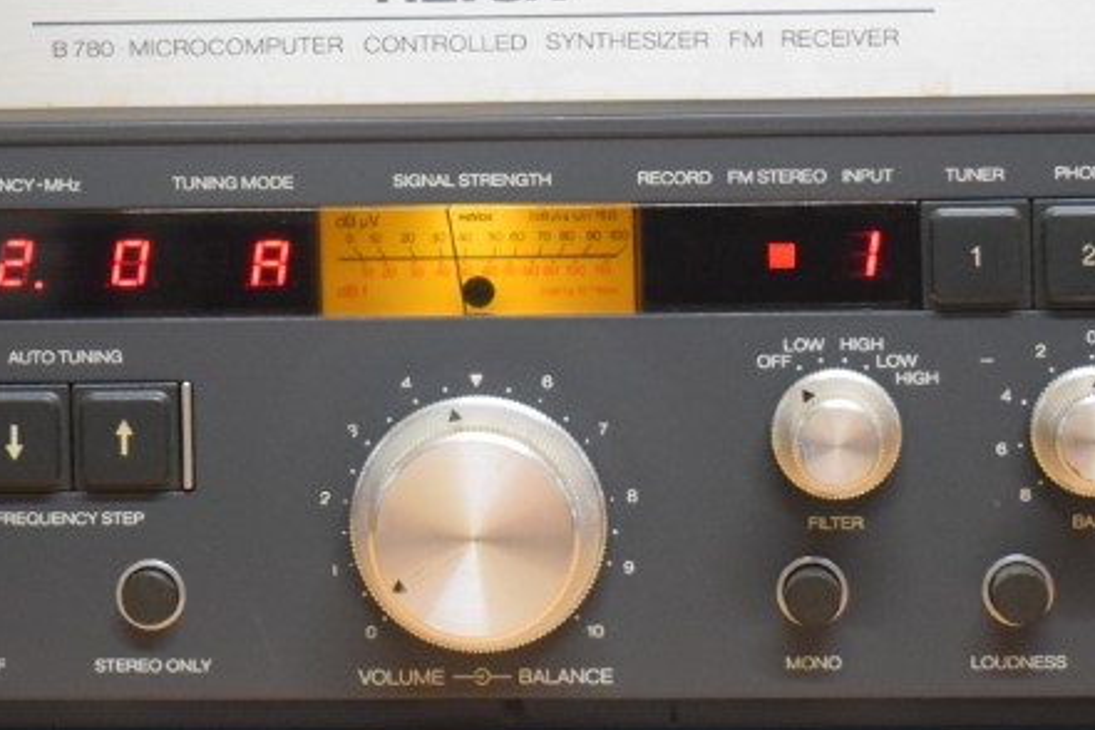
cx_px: 494
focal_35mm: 125
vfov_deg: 10.9
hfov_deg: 16.4
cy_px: -17
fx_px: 3802
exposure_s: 1/125
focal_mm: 34
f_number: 4.5
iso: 3200
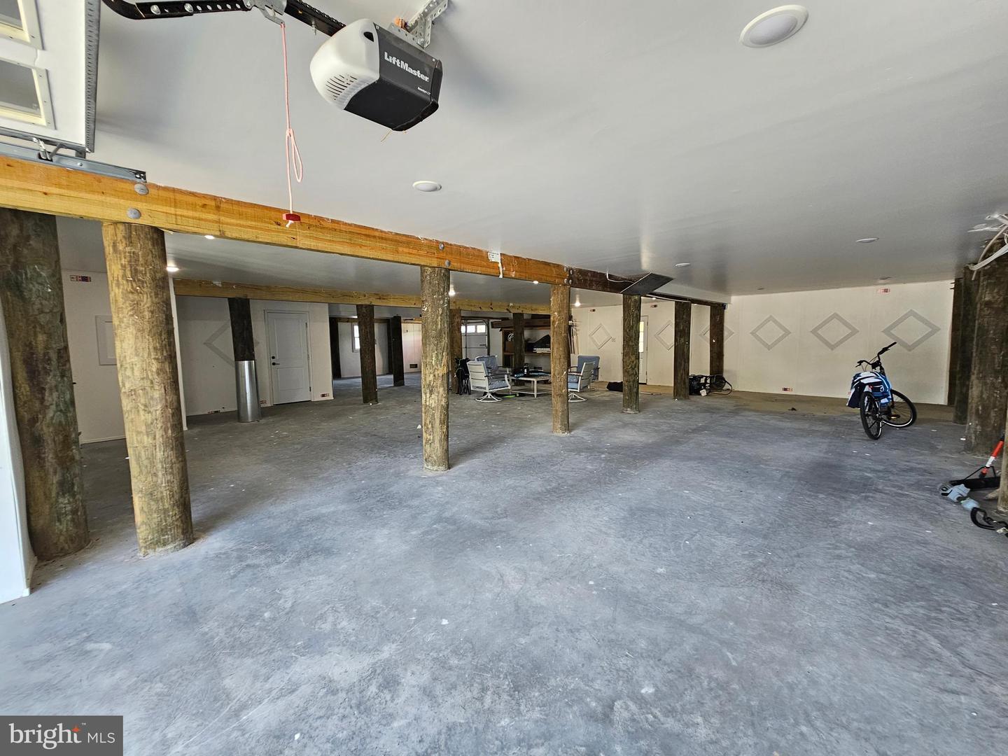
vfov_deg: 89.9
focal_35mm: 13
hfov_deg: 106.2
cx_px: 504
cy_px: 378
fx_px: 379
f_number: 2.2
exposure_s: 1/60
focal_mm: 2.2
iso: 100
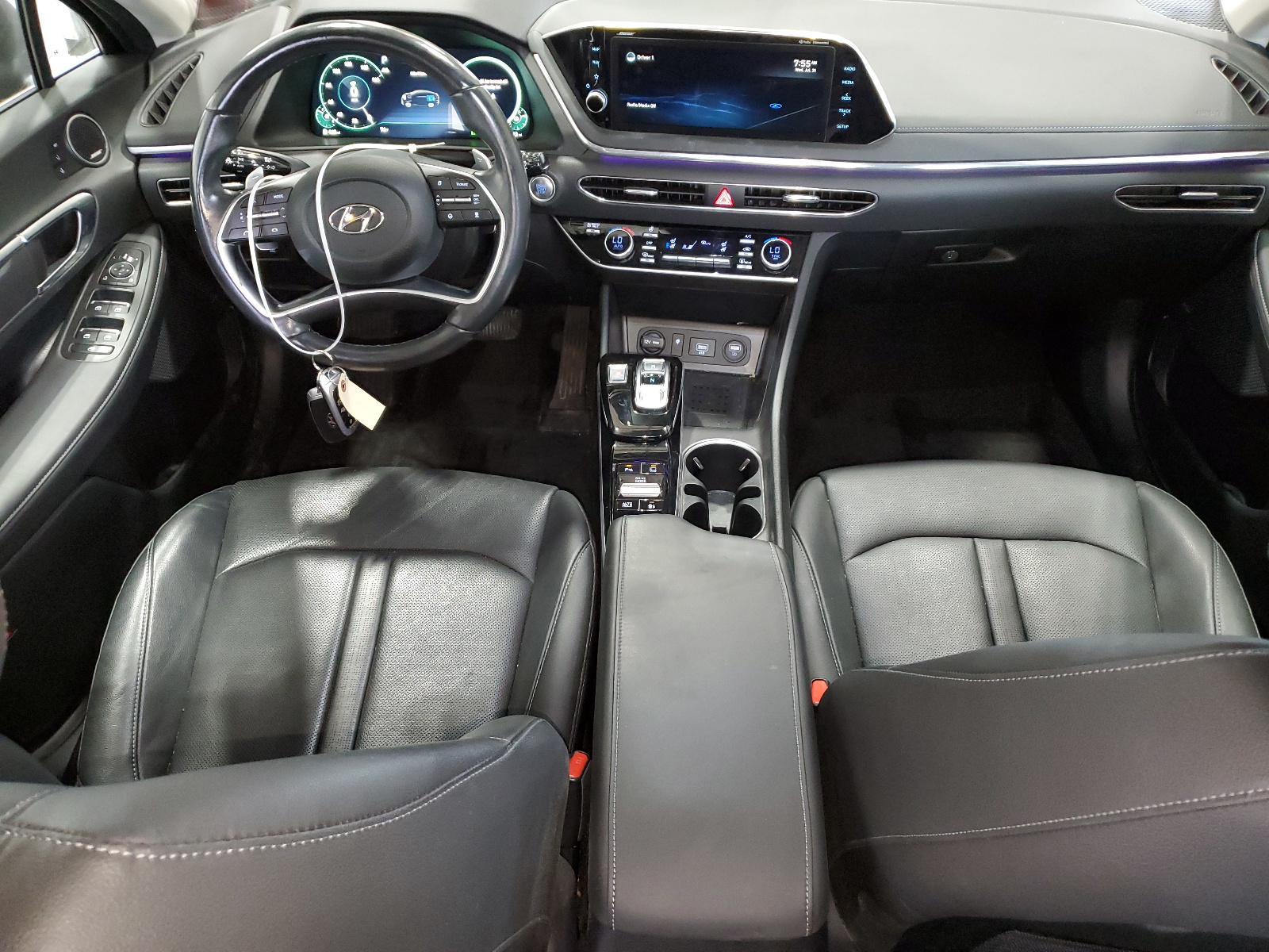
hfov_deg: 67.3
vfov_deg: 53.1
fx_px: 953
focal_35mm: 26
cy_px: 476
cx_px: 634
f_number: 1.5
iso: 319
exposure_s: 1/20
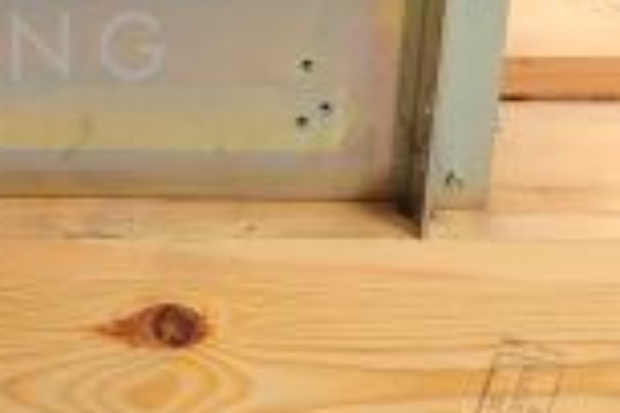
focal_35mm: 196
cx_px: -239
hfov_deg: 10.2
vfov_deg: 7.0
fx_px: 3375
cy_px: -18
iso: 320
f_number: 13
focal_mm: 50
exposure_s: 1/160
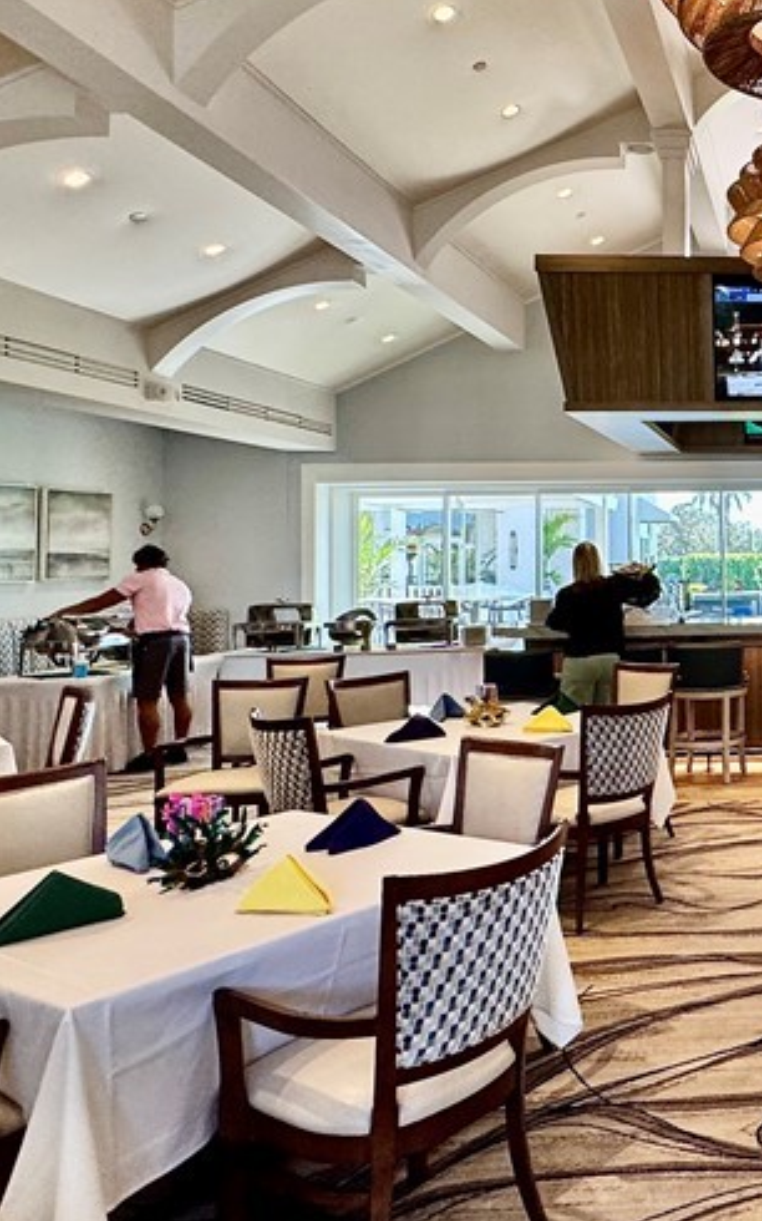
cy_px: 523
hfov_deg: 33.2
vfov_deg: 61.0
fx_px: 1031
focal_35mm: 31
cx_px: 911
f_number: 2.2
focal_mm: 2.22
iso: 160
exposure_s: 1/120
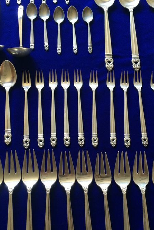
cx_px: 94
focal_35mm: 42
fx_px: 269
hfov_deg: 31.8
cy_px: 116
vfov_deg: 46.4
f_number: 2.2
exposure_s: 1/30
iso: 100
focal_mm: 4.12
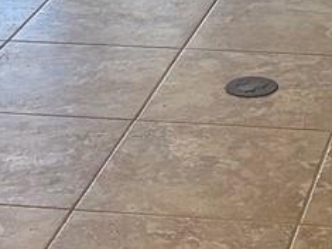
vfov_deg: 7.9
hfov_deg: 11.1
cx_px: 335
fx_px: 1697
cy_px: -291
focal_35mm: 177
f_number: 1.6
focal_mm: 5.96
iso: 200
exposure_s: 1/120
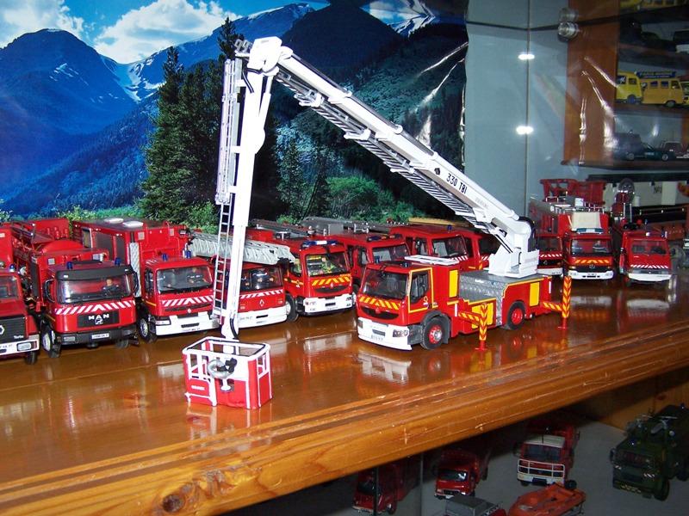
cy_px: 258
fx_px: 756
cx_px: 344
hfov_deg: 49.0
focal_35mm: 38
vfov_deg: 37.7
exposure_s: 1/60
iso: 140
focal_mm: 6.3
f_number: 2.8
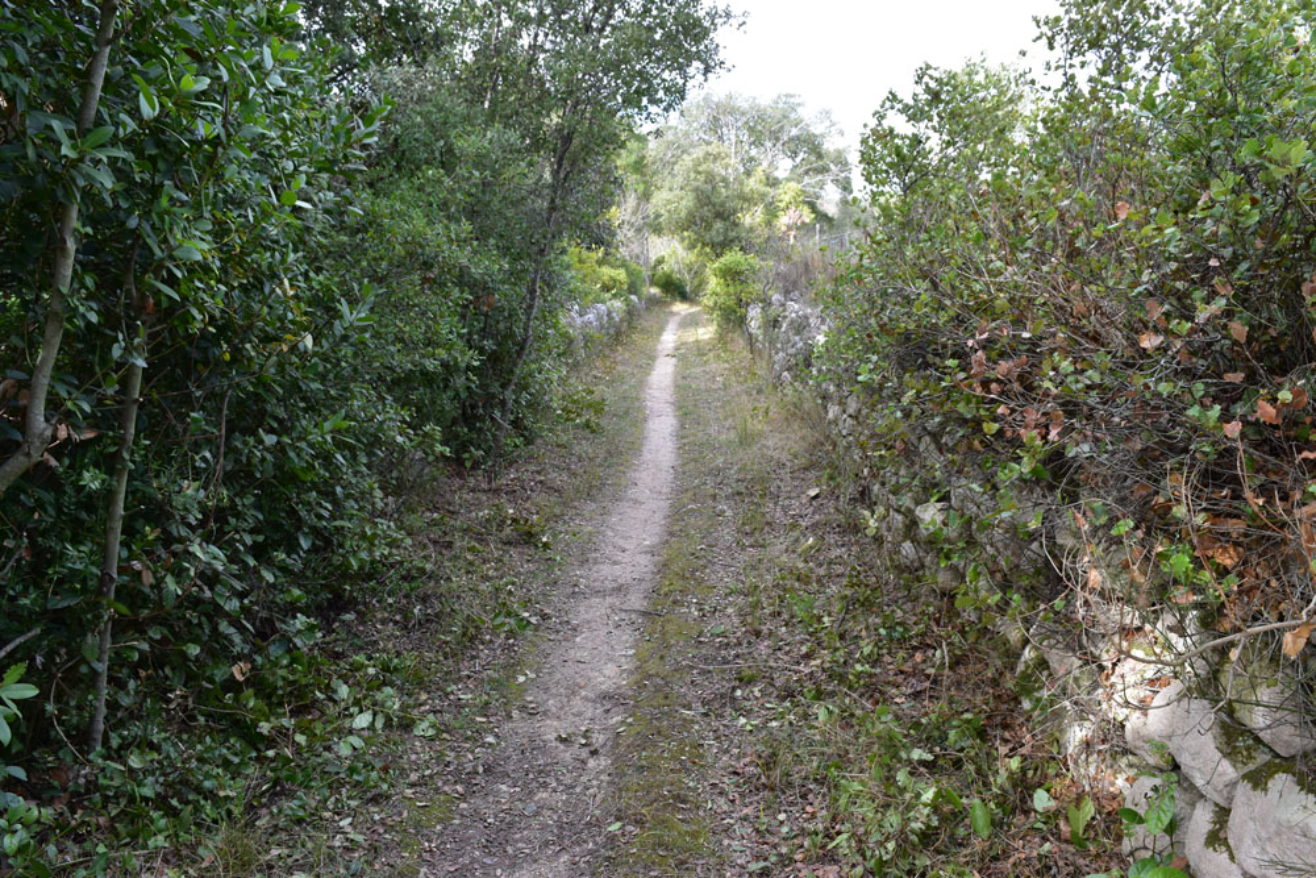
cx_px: 658
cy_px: 439
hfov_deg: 67.4
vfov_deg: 47.9
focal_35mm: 27
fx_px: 987
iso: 400
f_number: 9
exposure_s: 1/100
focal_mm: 18
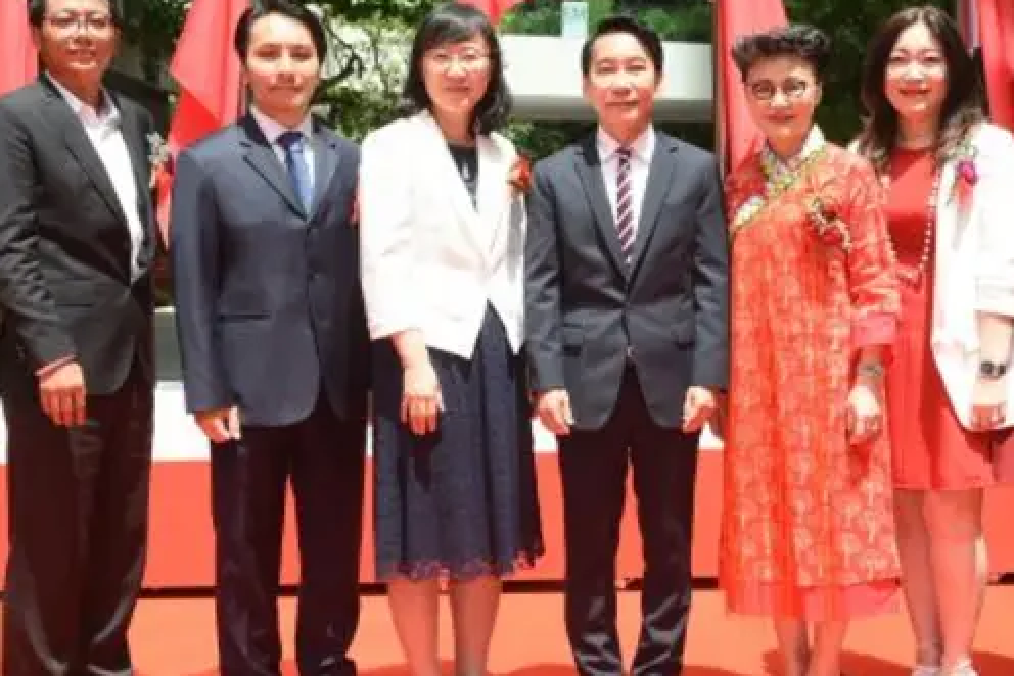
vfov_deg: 24.6
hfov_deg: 36.1
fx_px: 1550
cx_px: 601
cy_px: 278
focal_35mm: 55
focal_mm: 35
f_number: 6.3
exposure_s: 1/160
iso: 125
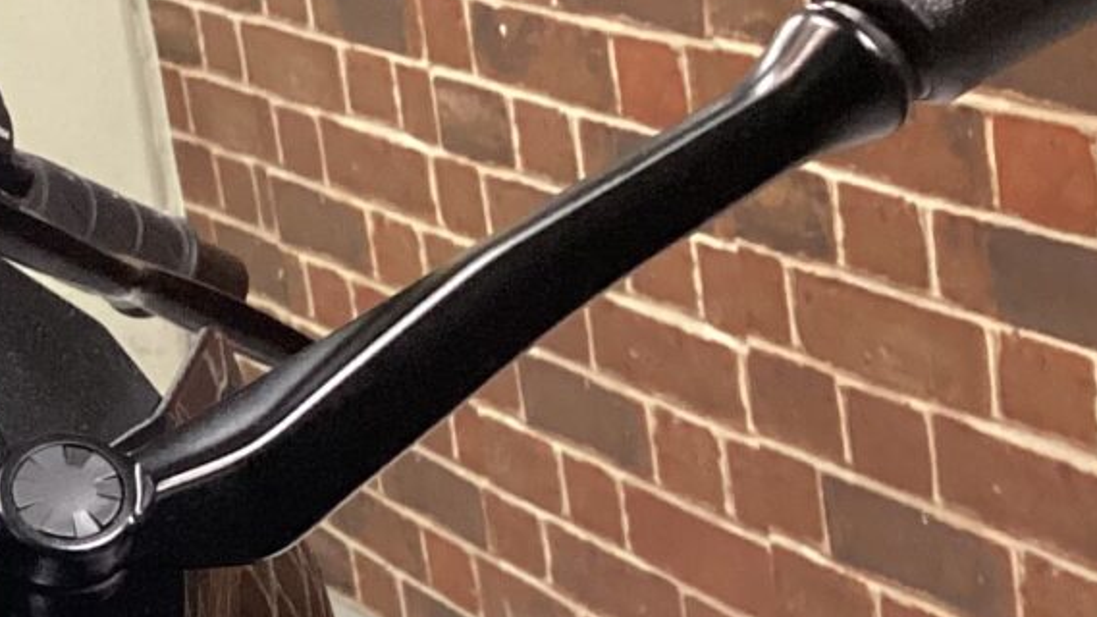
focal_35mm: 114
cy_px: 864
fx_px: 3316
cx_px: -675
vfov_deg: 10.3
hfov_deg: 16.6
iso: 320
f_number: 2.4
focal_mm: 3.3
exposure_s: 1/60
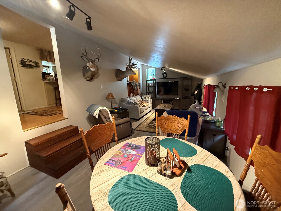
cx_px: 140
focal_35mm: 14
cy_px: 106
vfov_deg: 85.7
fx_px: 114
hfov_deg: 102.1
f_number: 2.2
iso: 1250
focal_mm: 2.22
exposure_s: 1/60
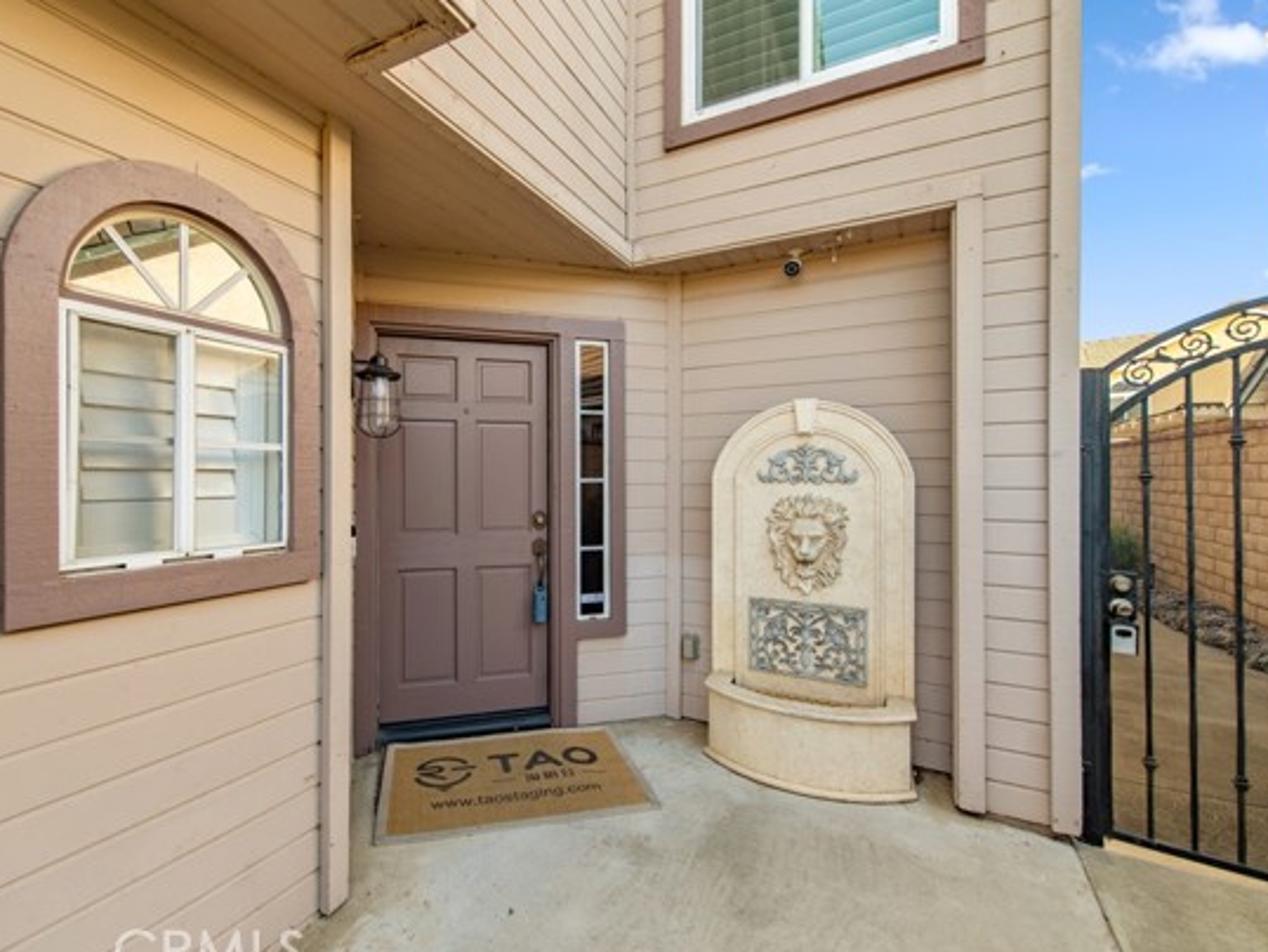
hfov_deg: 94.1
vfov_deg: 78.1
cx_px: 568
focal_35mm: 16
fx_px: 586
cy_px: 483
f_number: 4
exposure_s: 1/250
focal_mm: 14
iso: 200
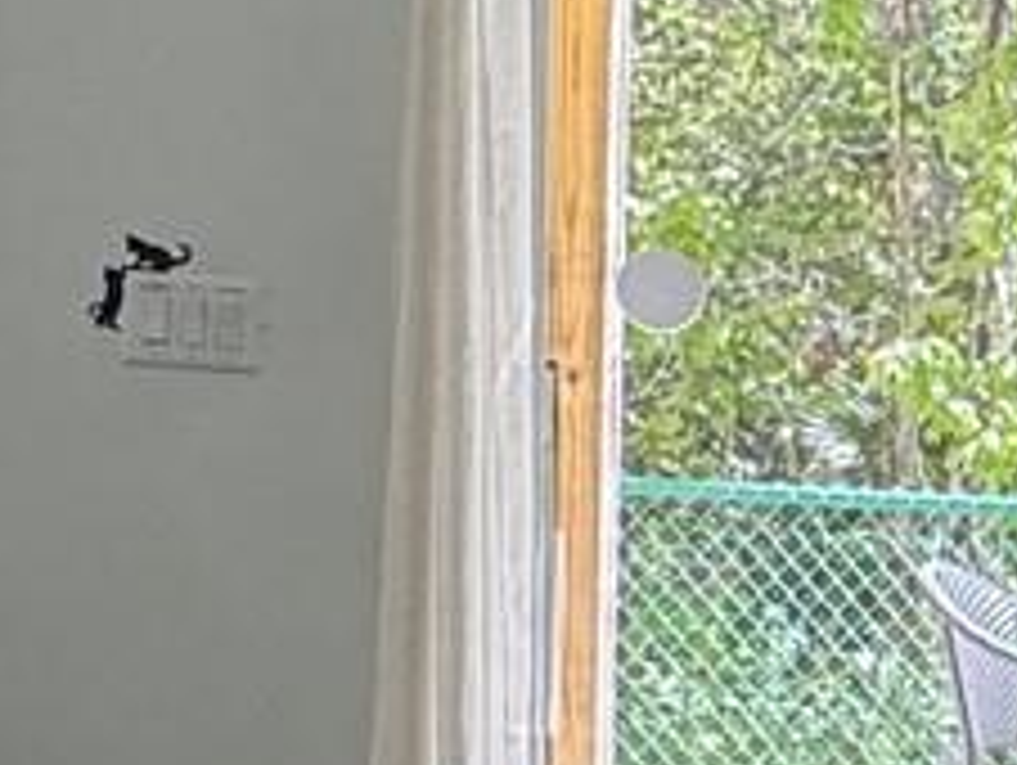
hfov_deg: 16.7
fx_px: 2912
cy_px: 720
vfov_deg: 14.8
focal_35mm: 99
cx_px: 1796
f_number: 2.2
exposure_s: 1/143
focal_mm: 2.22
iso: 40
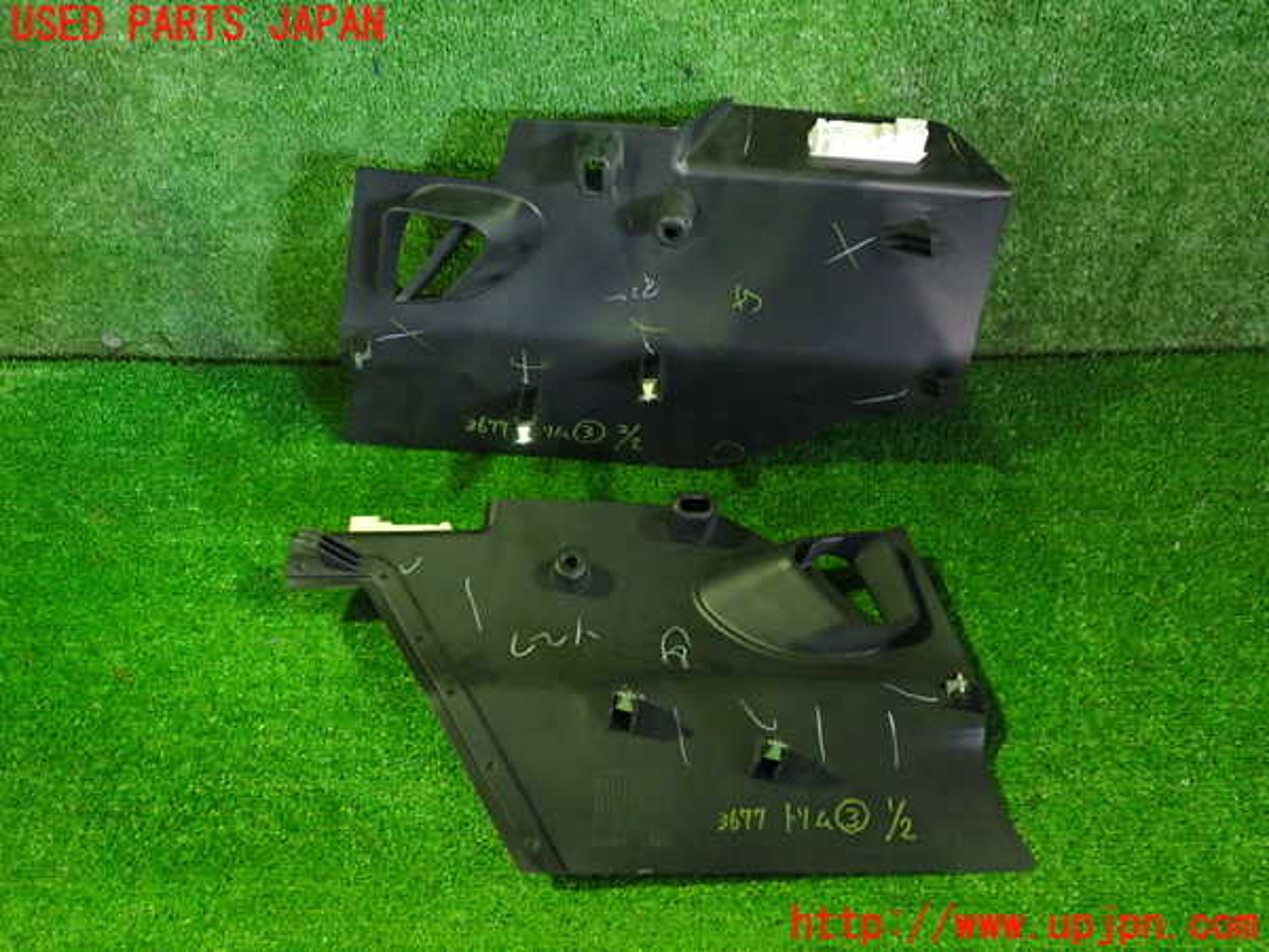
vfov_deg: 46.8
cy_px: 476
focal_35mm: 30
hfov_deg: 60.0
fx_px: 1100
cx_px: 634
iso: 800
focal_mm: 5.4
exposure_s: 1/20
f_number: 2.3
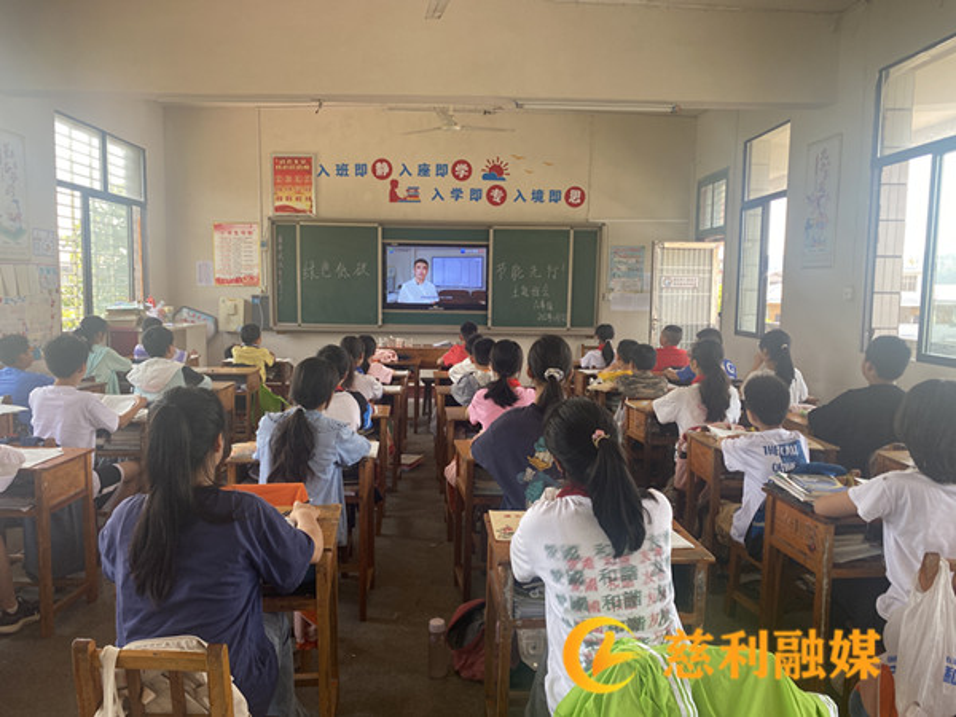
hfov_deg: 67.3
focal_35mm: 26
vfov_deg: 53.1
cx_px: 478
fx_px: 718
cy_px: 358
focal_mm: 4.25
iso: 64
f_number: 1.8
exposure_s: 1/121
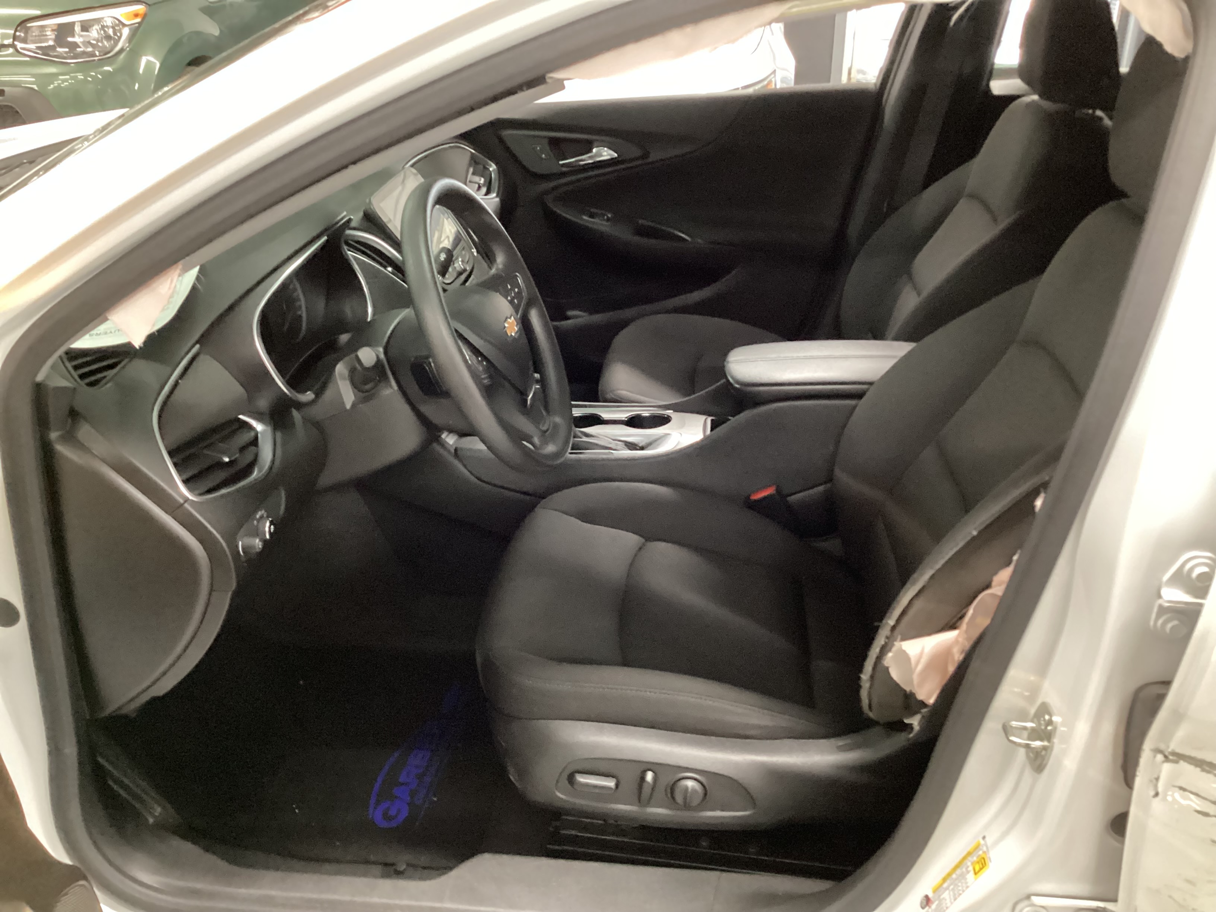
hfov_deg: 58.4
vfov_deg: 45.4
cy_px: 456
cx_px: 608
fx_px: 1089
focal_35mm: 31
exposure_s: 1/20
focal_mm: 3.3
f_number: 2.4
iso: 640
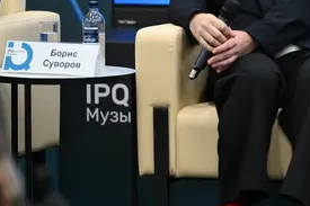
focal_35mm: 344
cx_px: 267
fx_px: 2960
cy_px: 1
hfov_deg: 6.0
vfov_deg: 4.0
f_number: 1.8
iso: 400
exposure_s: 1/250
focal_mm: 135
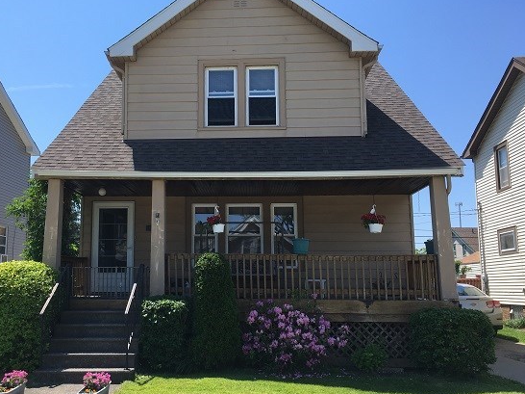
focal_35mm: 34
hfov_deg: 53.8
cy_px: 220
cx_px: 222
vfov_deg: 41.7
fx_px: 515
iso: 25
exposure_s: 1/1040
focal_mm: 4.15
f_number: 2.2
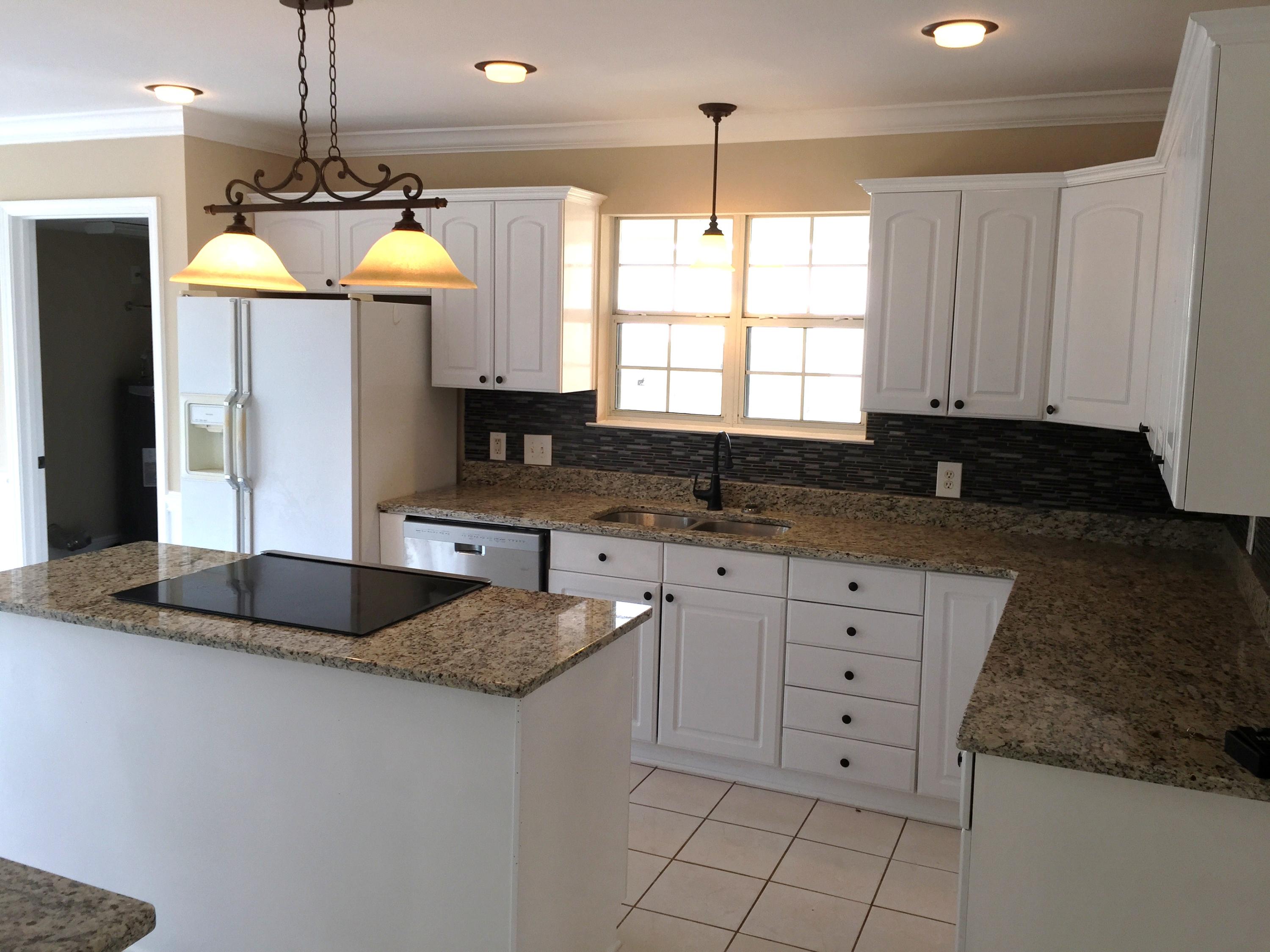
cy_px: 476
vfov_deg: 48.2
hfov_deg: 61.7
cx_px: 635
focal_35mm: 29
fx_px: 1064
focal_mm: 4.15
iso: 32
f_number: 2.2
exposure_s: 1/40
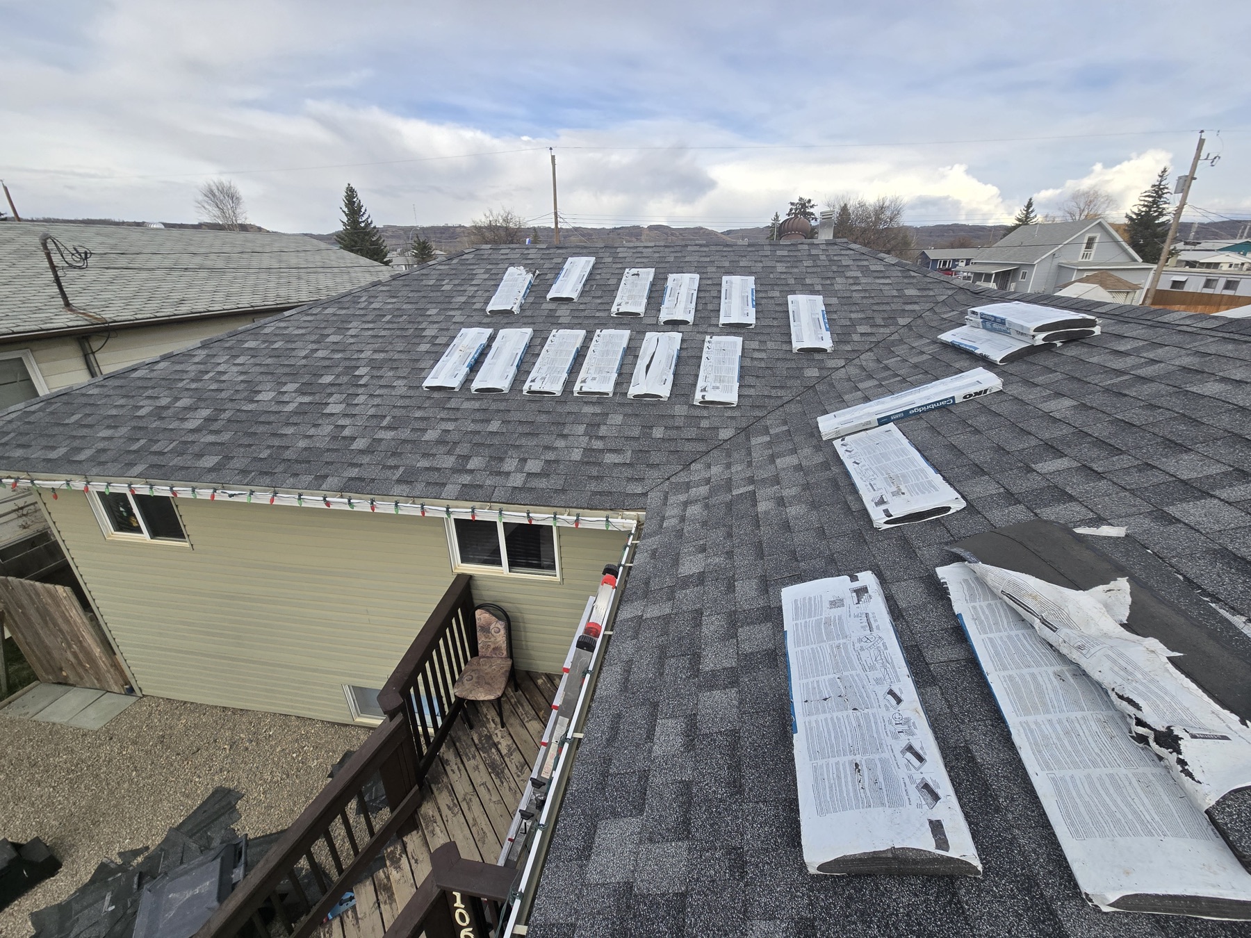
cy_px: 469
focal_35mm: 13
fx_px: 470
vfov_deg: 89.9
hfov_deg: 106.2
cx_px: 626
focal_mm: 2.2
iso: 50
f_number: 2.2
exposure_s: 1/1343
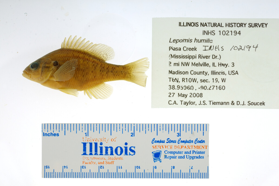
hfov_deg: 33.4
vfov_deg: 22.6
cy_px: 93
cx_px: 140
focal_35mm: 60
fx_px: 465
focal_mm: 60
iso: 100
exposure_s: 1/160
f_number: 10
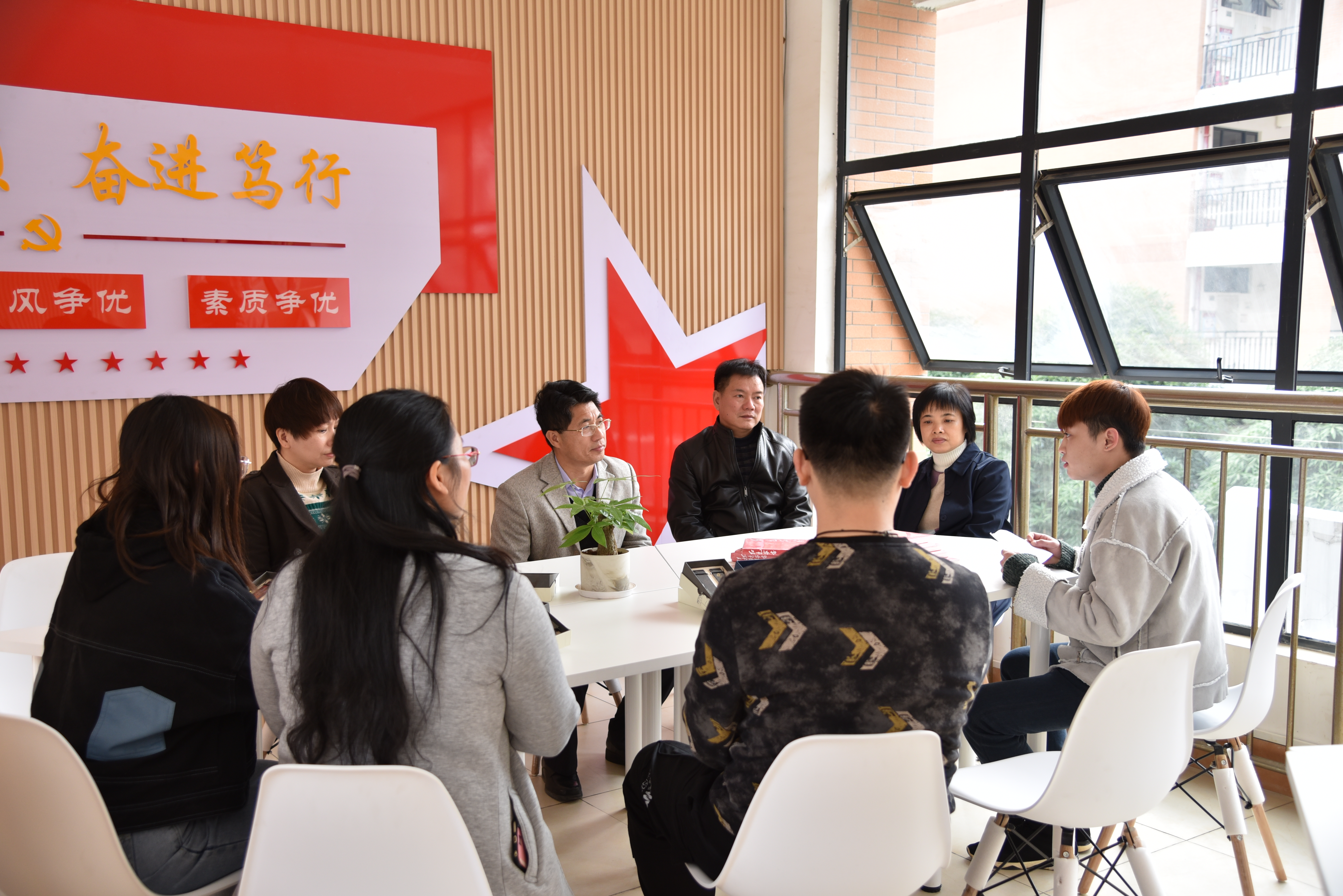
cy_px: 448
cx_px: 672
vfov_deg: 38.9
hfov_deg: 55.8
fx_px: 1269
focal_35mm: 34
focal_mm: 34
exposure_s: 1/160
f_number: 4
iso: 400
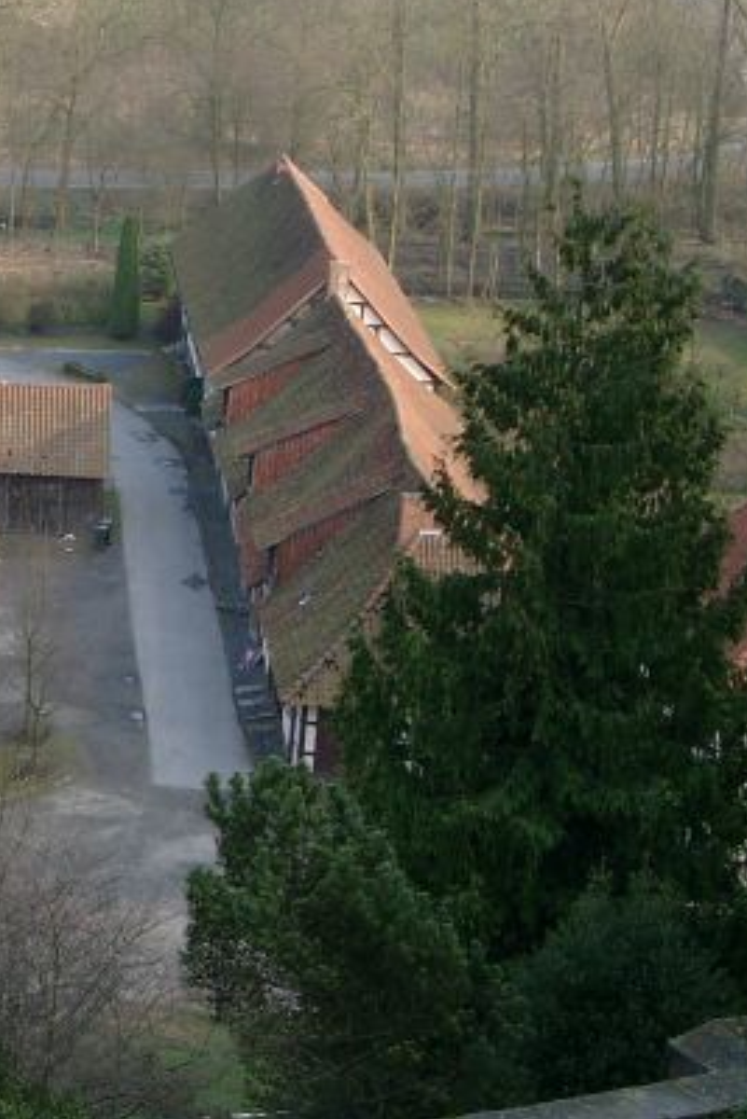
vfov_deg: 19.6
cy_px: 442
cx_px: -193
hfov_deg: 12.8
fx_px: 3234
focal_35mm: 104
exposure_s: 1/133
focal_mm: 10.4
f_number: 4
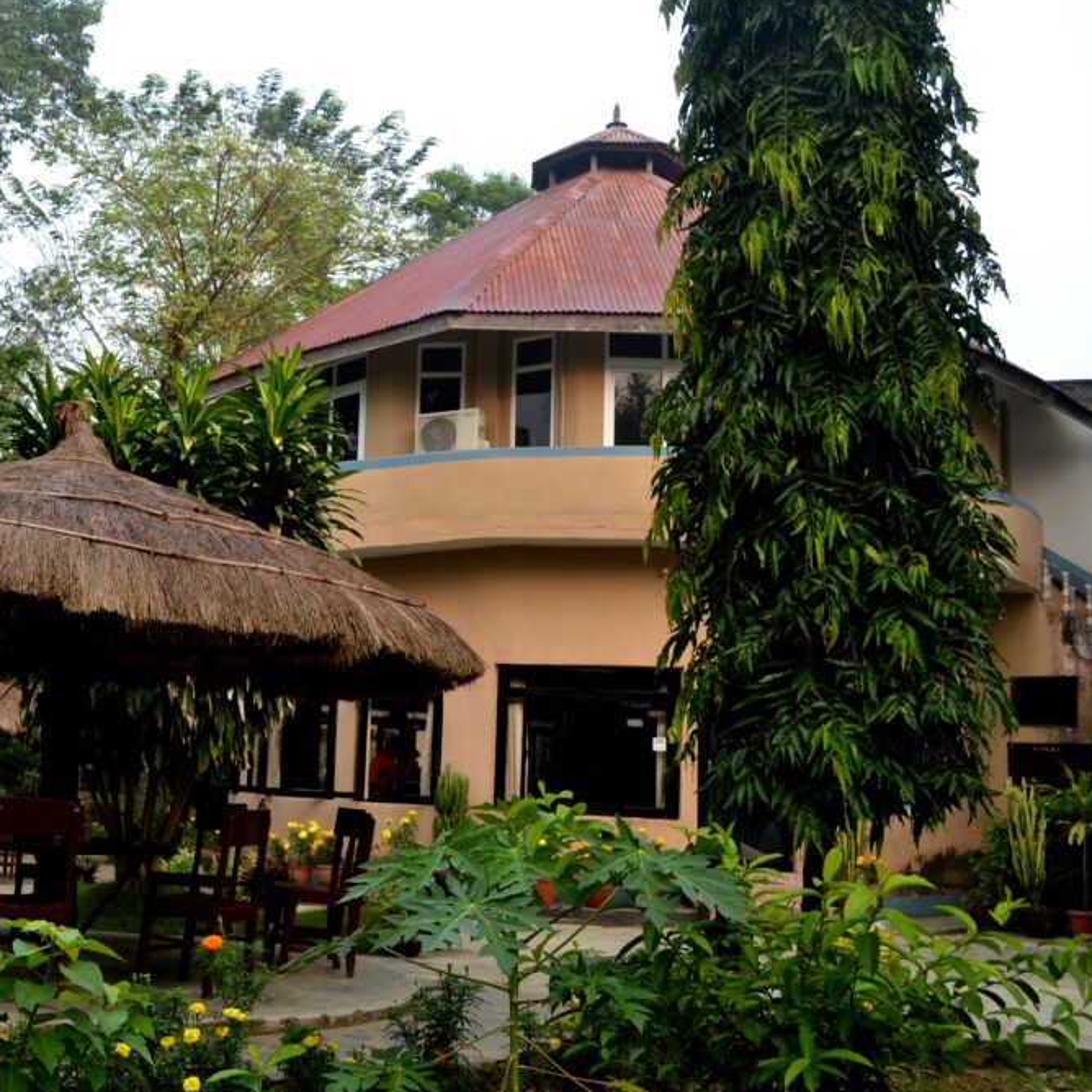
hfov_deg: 38.4
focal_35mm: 43
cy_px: 550
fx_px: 1535
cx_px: 301
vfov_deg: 39.2
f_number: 5.6
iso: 100
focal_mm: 22
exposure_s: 1/80
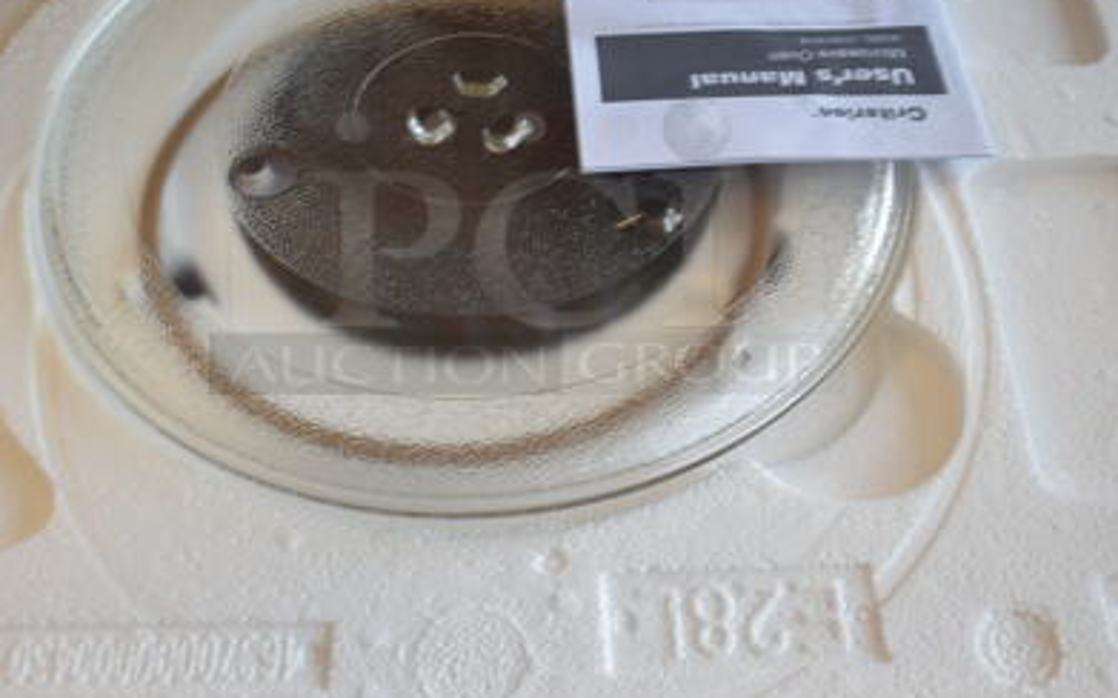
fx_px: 1310
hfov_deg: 46.2
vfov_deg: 29.7
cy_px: 243
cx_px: 529
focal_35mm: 43
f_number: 4
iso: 100
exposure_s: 1/30
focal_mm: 18
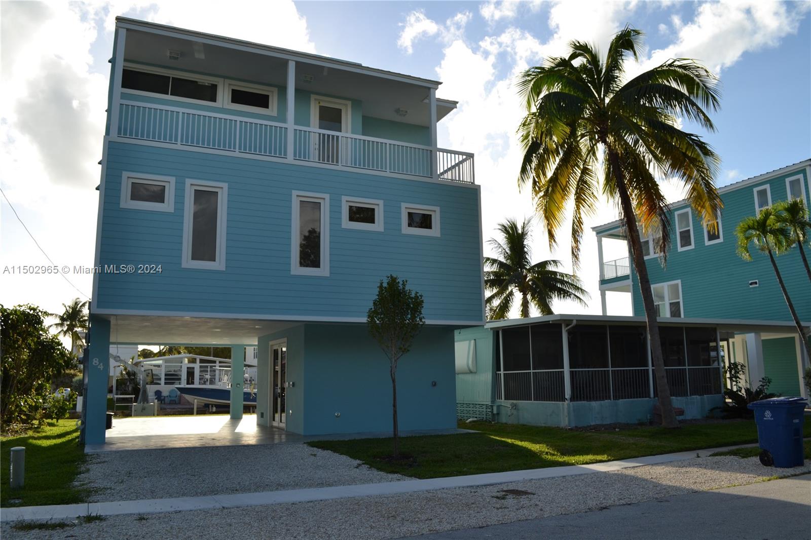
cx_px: 406
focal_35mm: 27
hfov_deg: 67.4
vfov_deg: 47.9
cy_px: 270
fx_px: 608
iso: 100
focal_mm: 18
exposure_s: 1/200
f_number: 10
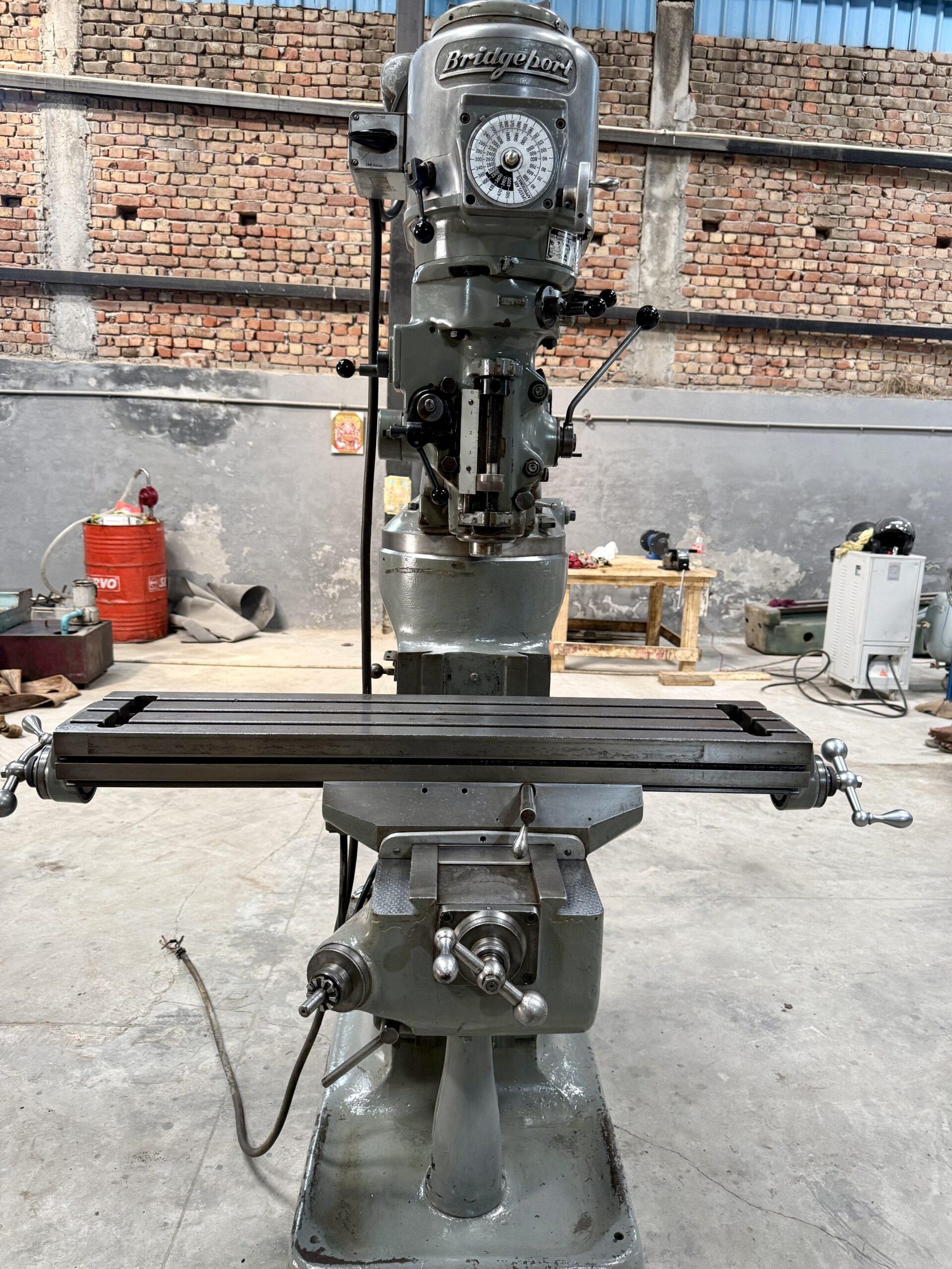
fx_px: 880
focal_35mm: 24
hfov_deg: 56.8
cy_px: 634
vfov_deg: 71.6
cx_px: 476
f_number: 1.78
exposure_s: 1/100
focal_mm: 6.76
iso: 200
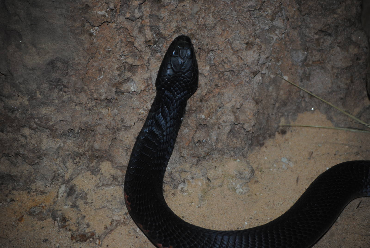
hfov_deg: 16.1
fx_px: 1312
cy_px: 124
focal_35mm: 128
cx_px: 185
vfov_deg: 10.8
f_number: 4.2
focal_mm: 85
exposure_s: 1/60
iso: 200
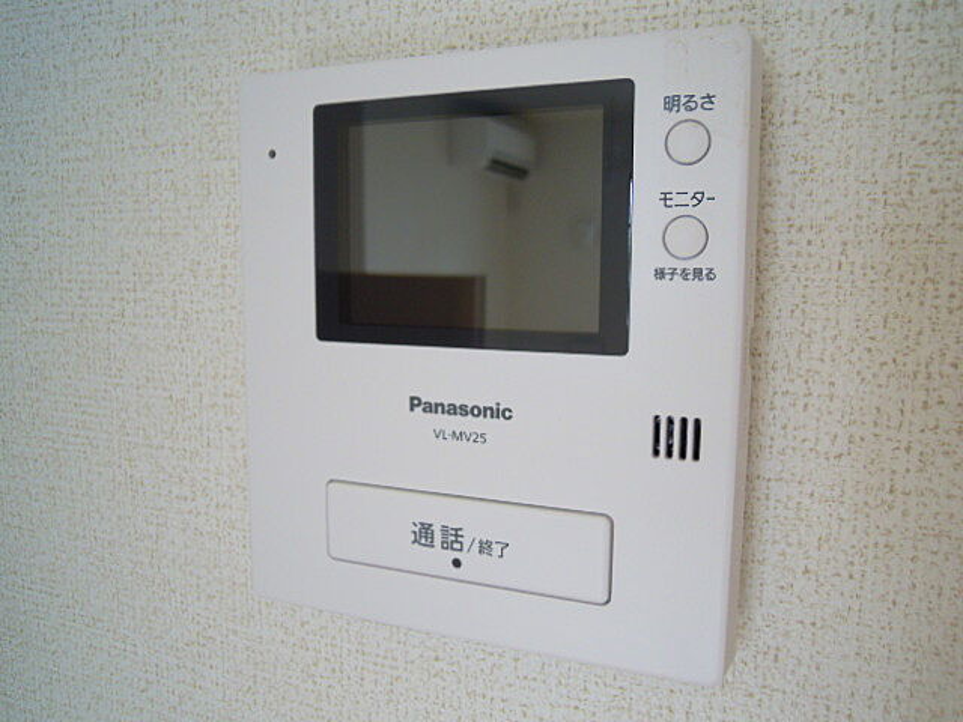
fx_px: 779
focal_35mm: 28
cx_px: 482
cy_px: 361
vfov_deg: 49.7
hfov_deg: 63.4
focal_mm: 5
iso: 180
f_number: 2.7
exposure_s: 1/30
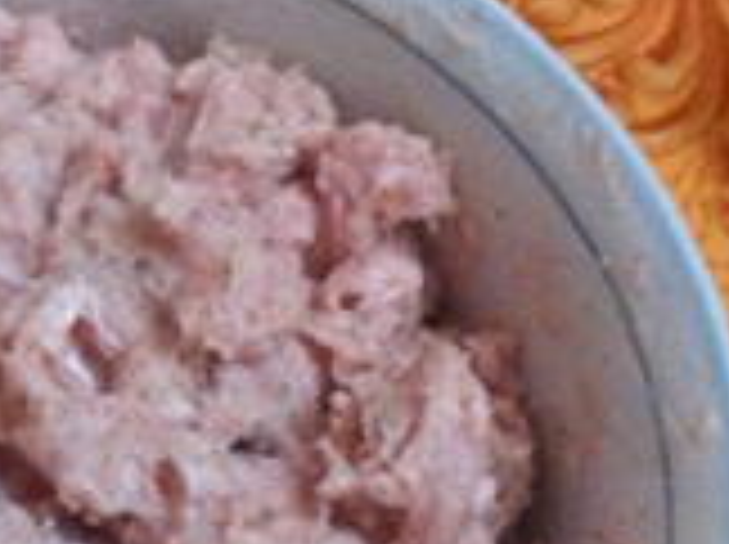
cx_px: 0
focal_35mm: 108
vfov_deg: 13.5
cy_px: 501
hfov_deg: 17.8
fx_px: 2271
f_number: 2.8
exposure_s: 1/17
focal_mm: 3.85
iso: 400
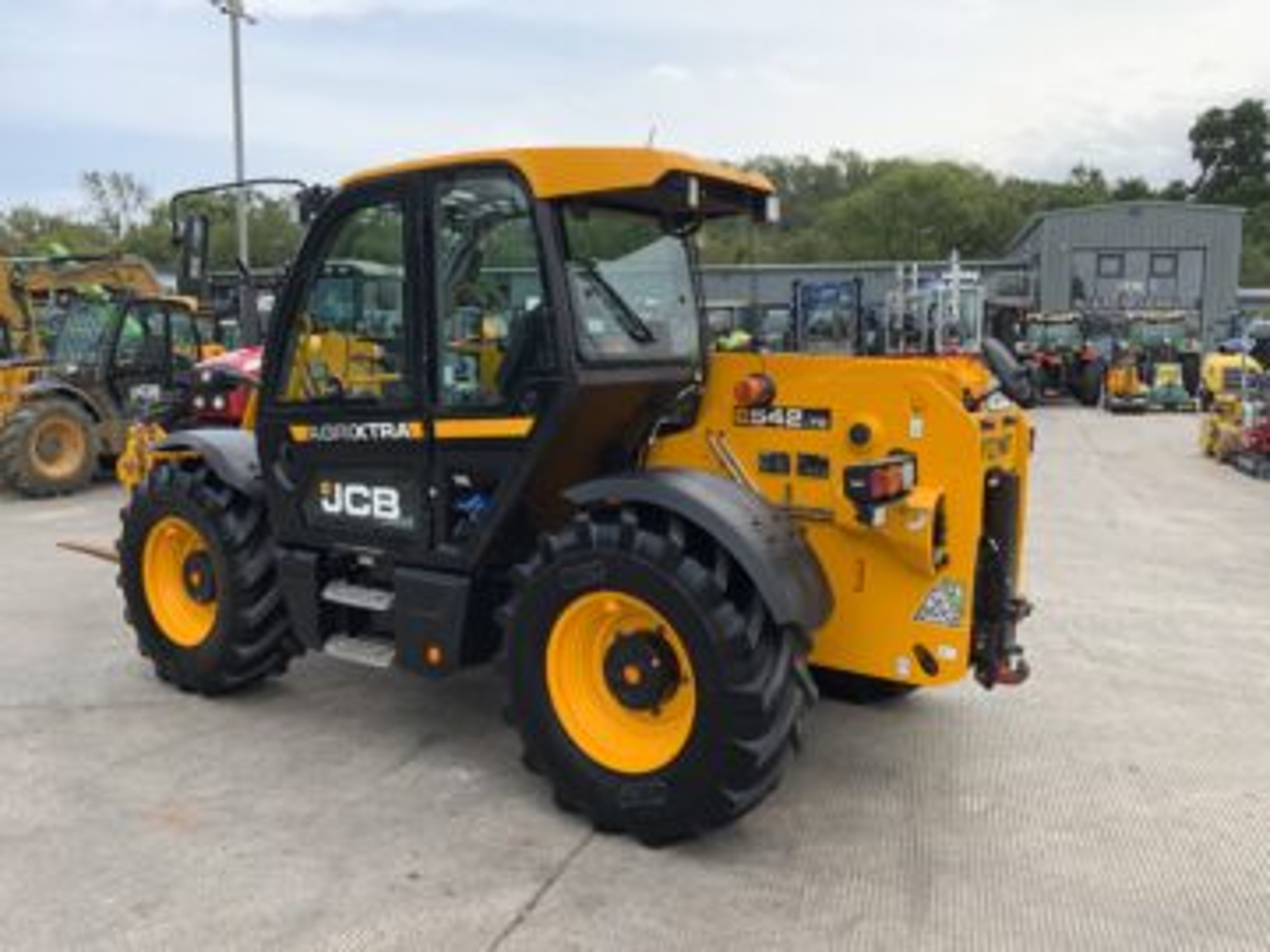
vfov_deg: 48.2
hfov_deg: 61.7
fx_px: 1064
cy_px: 476
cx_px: 635
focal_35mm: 29
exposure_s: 1/719
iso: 16
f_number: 1.8
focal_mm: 3
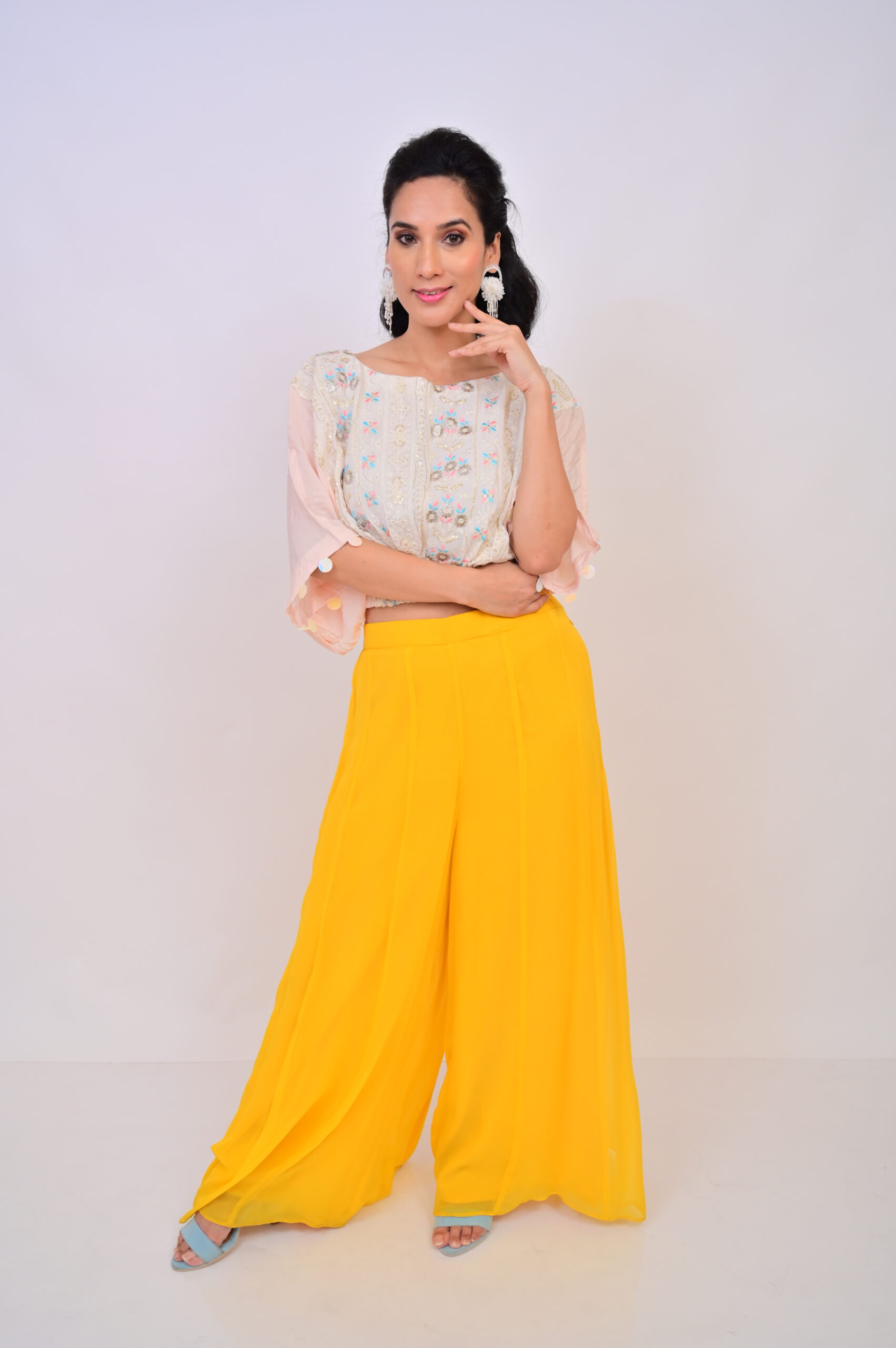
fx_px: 1346
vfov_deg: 53.2
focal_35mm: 36
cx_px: 448
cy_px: 674
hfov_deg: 36.8
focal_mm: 36
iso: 200
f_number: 4.5
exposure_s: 1/125
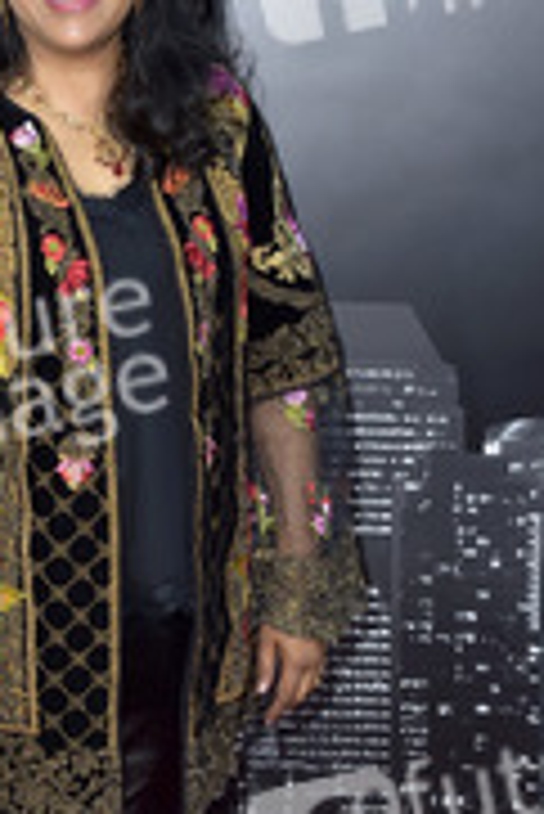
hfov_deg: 12.9
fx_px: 2398
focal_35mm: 106
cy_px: 612
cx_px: 70
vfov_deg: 19.1
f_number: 7.1
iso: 250
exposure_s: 1/250
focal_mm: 48
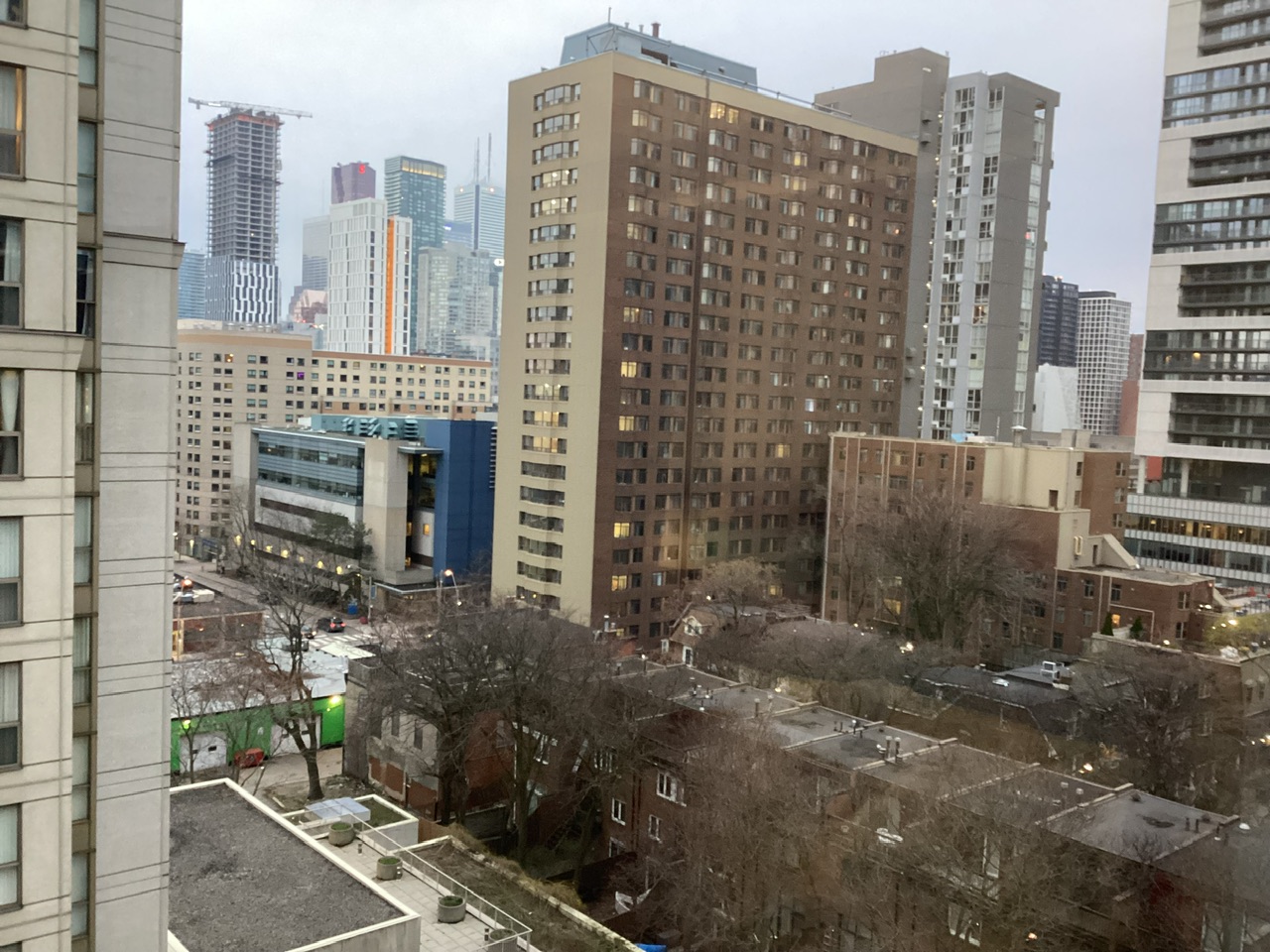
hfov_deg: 58.4
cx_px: 635
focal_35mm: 31
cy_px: 476
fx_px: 1137
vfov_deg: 45.4
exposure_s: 1/40
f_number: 2.4
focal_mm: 3.3
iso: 320
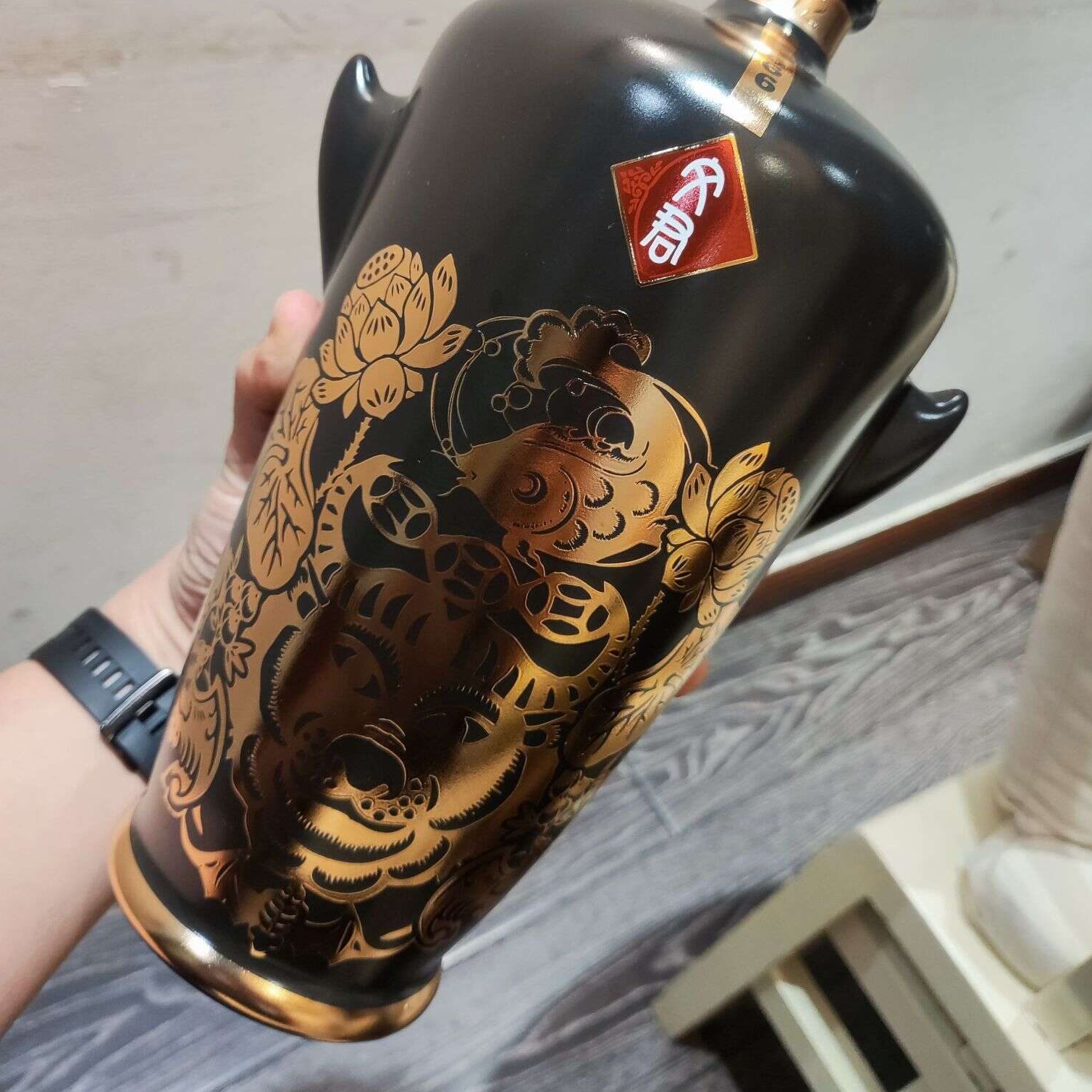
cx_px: 552
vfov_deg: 53.6
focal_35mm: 30
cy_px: 434
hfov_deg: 54.0
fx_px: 1071
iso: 238
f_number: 1.79
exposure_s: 1/54.9
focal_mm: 4.71
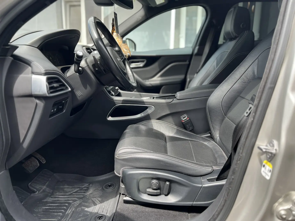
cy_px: 110
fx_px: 222
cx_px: 148
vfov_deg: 53.1
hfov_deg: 67.3
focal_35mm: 26
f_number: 1.5
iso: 50
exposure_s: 1/364
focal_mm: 5.7
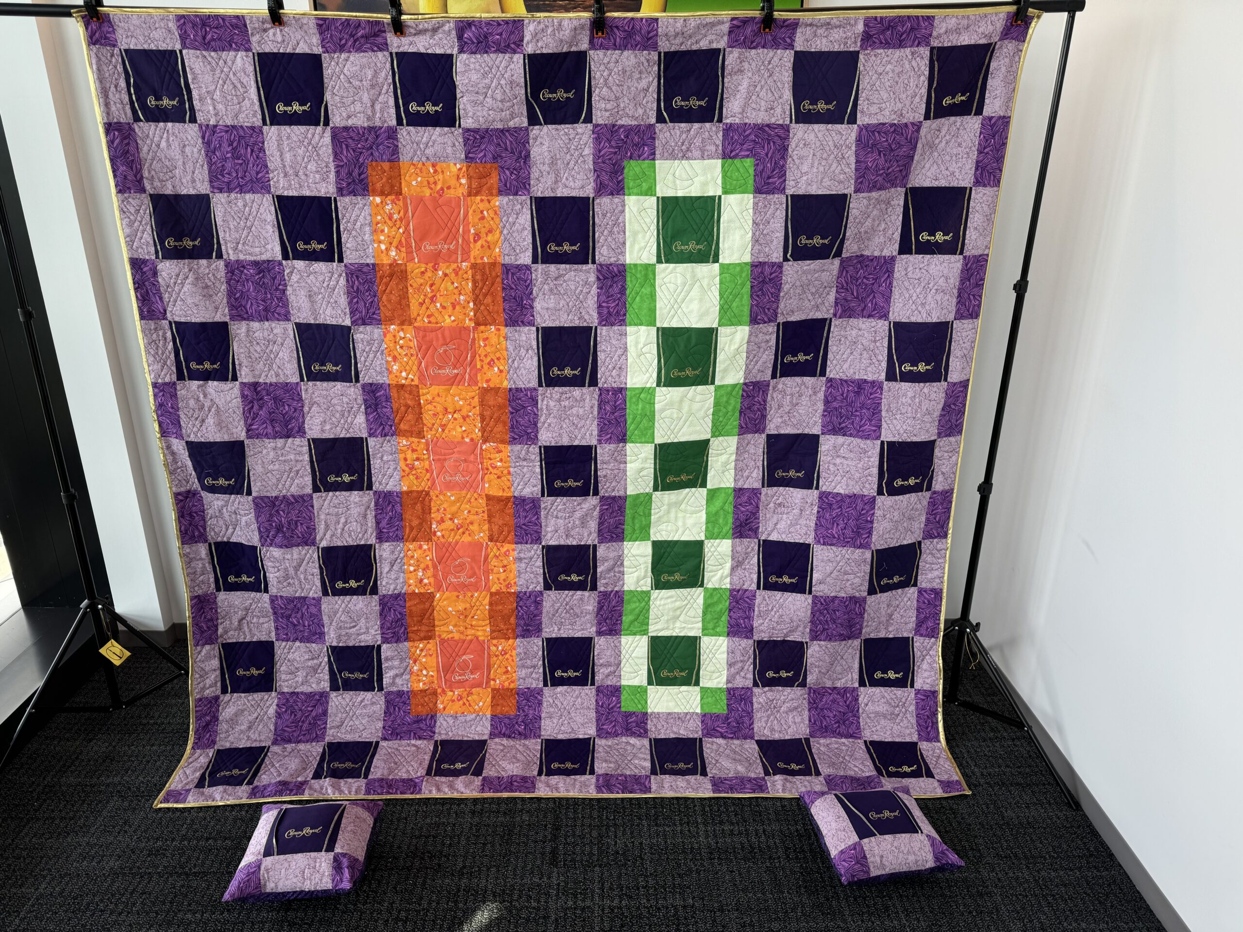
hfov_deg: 71.6
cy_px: 466
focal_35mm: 24
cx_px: 622
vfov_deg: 56.8
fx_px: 862
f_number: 1.78
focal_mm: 6.76
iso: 80
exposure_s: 1/349
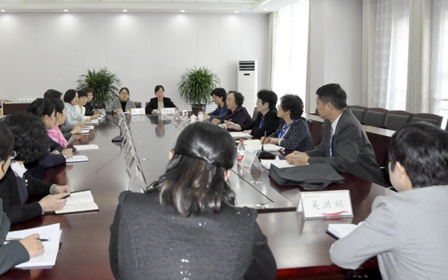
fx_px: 391
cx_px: 221
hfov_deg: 59.7
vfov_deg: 39.4
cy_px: 139
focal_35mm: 32
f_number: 8
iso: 3200
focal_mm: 20
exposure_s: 1/200
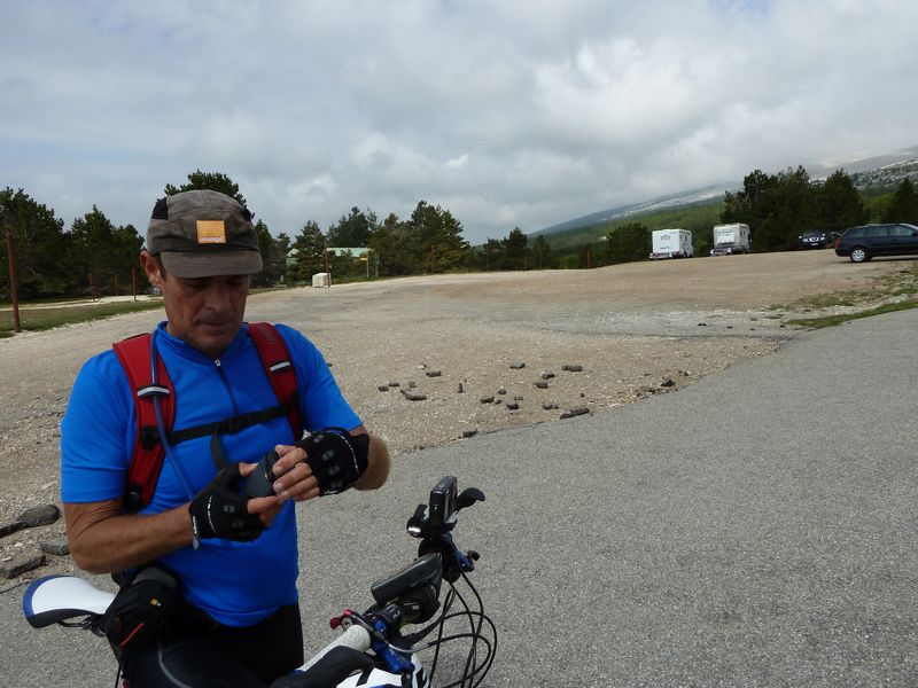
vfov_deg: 54.9
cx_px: 459
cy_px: 344
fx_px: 663
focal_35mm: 25
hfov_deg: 69.4
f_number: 5.6
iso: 80
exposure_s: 1/640
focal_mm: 4.1
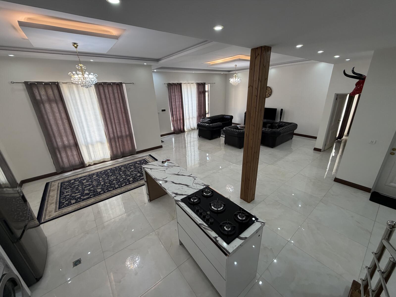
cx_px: 198
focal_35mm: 14
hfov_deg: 102.1
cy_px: 148
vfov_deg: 85.7
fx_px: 160
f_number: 2.2
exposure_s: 1/100
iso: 160
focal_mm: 2.22
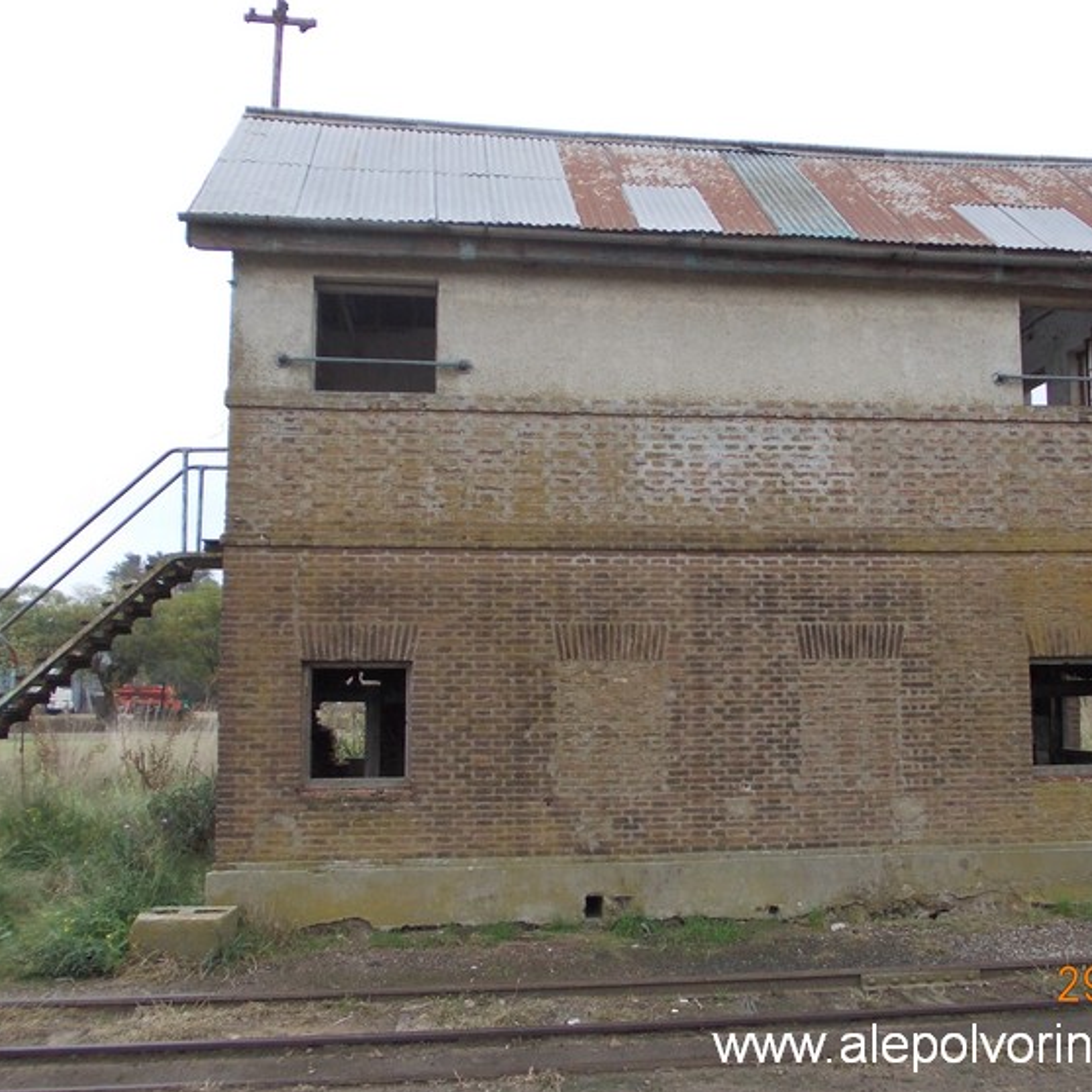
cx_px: 651
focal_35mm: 34
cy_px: 555
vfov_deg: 48.4
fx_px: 1213
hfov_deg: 48.2
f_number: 2.7
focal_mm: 4
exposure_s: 1/200
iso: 80
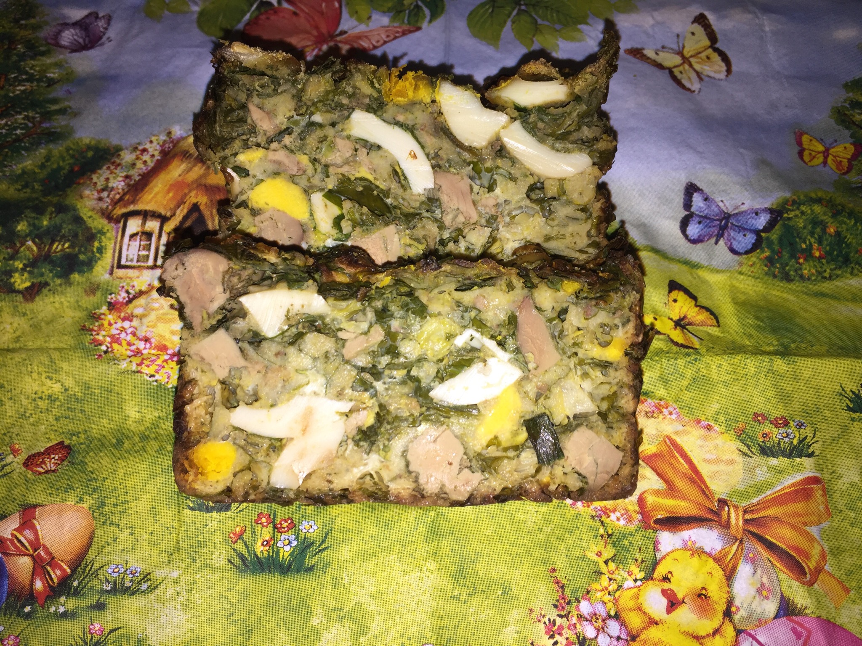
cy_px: 323
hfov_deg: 61.7
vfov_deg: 48.2
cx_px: 431
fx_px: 722
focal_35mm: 29
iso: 32
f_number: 2.2
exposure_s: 1/122
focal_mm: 4.15
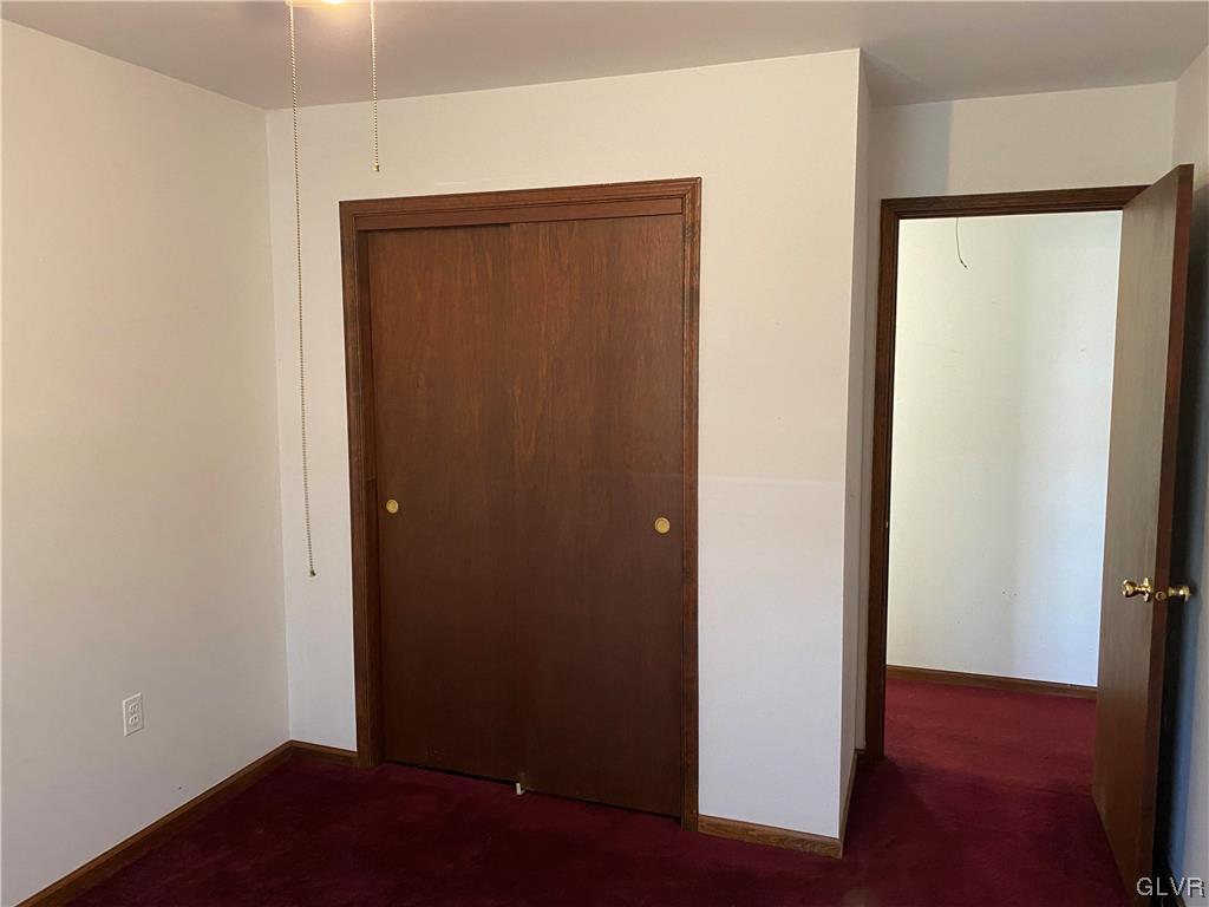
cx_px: 604
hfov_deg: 67.3
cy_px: 454
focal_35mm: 26
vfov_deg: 53.1
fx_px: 908
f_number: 1.8
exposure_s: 1/40
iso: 400
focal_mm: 4.25
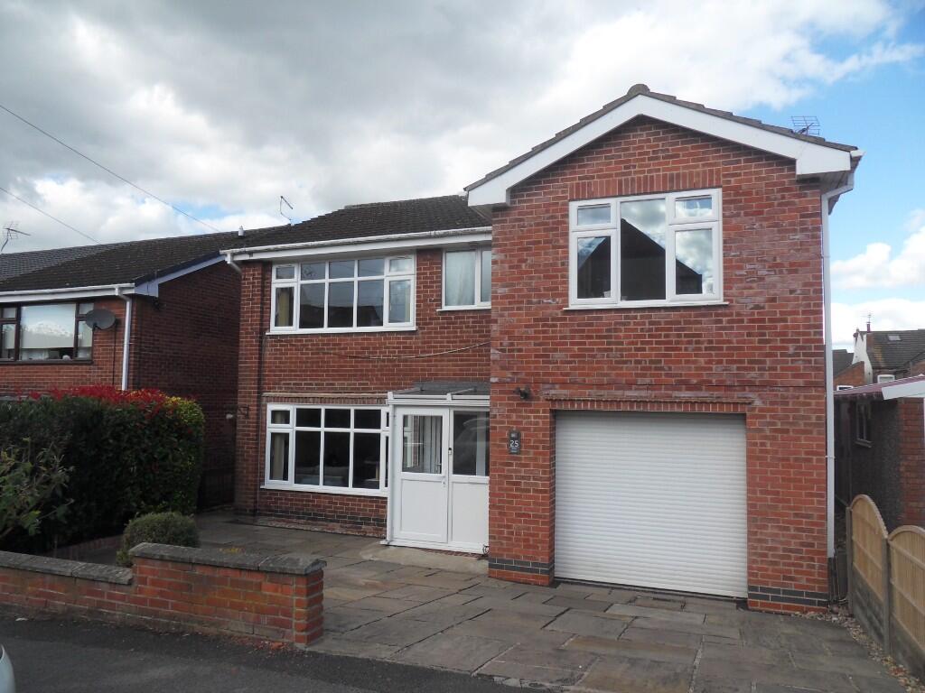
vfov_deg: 56.8
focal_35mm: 24
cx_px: 462
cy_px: 346
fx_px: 641
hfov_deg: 71.6
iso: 80
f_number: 7.5
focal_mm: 4.2
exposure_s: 1/125
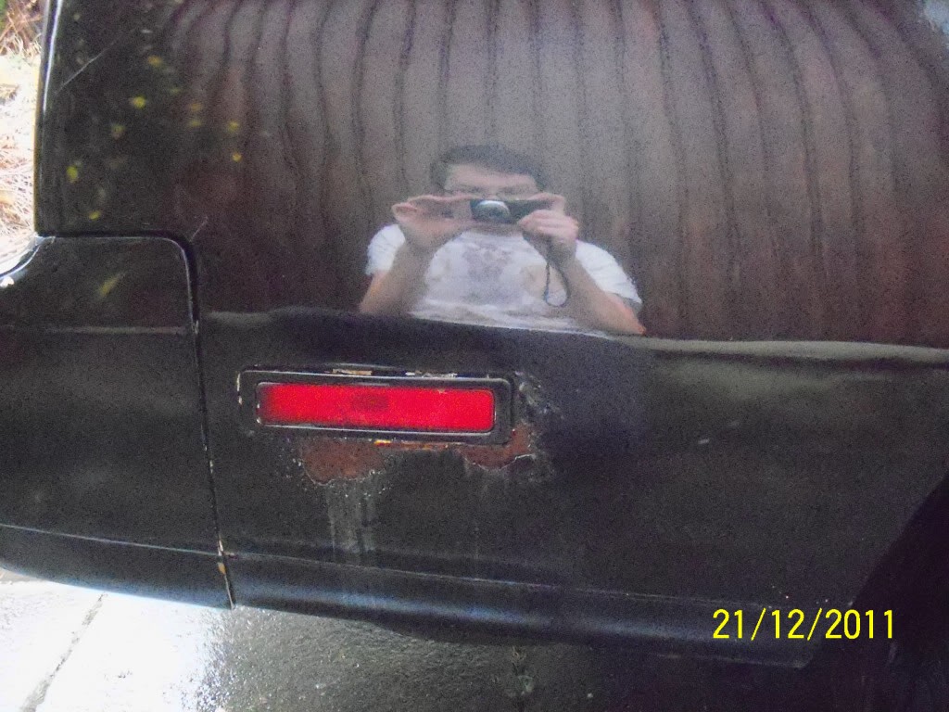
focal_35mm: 38
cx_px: 474
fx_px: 1042
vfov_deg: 37.7
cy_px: 356
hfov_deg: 49.0
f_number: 3.5
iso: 1600
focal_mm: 6.3
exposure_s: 1/30
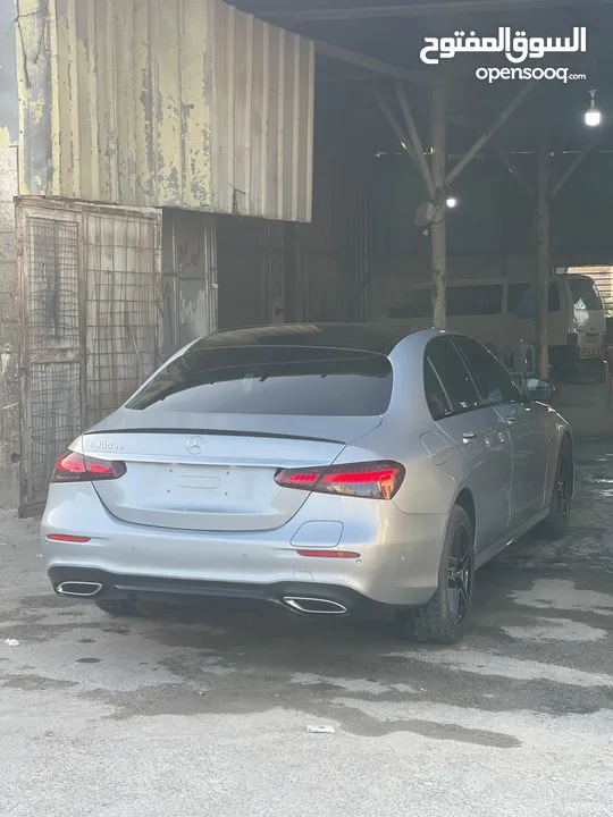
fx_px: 1511
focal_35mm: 64
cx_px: 306
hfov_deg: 22.9
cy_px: 408
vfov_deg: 30.3
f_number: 2.2
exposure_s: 1/121
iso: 25
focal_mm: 7.5
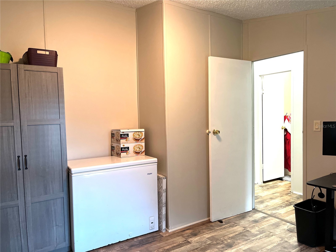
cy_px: 126
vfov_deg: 53.1
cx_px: 168
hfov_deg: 67.3
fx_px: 252
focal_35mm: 26
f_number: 1.6
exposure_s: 1/60
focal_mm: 5.1
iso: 320
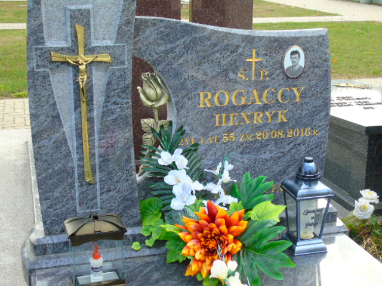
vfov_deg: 27.0
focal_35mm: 54
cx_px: 191
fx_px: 596
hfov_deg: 35.5
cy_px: 143
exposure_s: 1/60
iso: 80
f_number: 4.3
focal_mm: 9.6
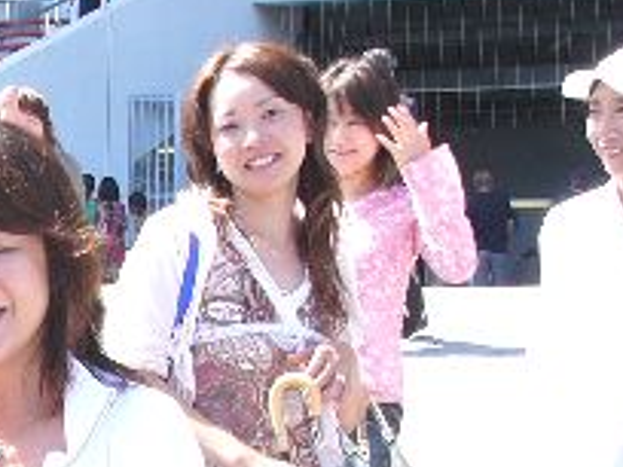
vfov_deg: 11.0
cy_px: 592
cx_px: -266
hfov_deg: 14.1
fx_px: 2376
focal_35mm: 132
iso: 50
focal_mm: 7
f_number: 4
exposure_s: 1/125
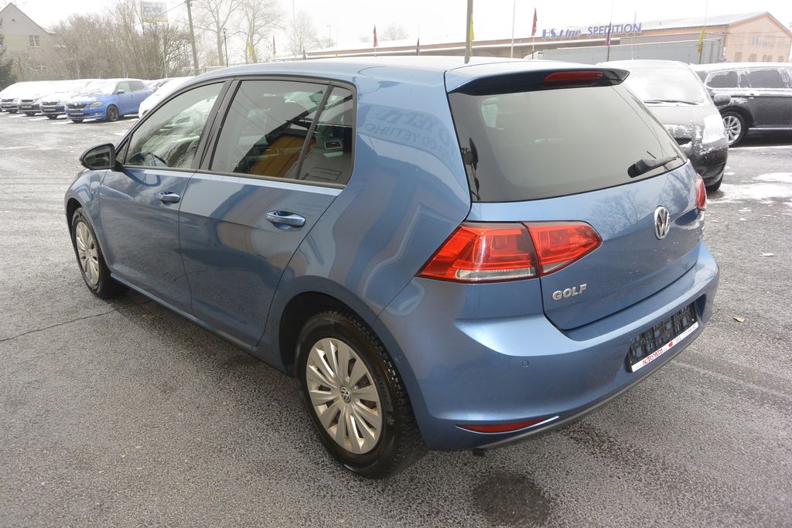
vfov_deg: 47.9
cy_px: 264
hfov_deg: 67.4
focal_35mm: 27
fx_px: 594
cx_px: 396
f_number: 4
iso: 160
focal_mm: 10
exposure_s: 1/250
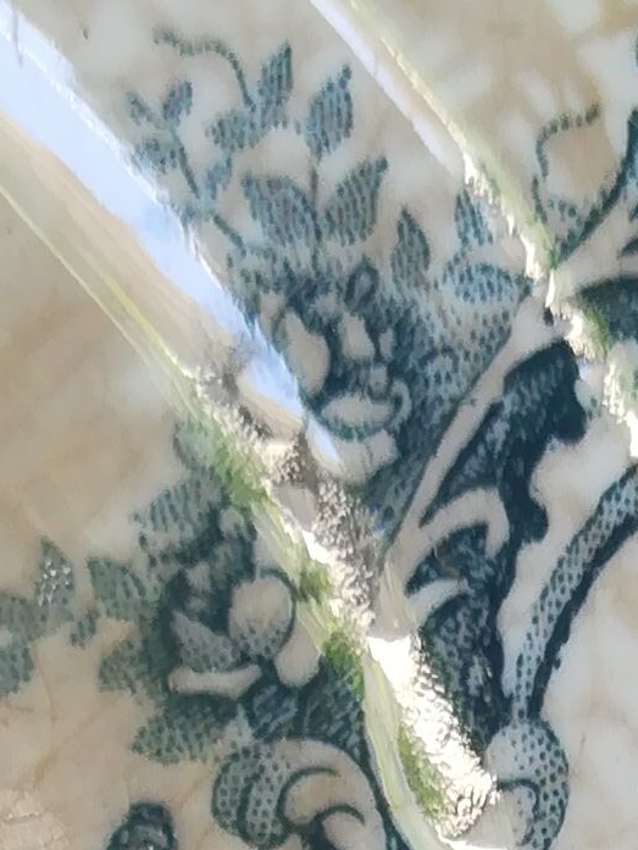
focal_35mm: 148
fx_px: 3636
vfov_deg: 12.1
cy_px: 1593
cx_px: 706
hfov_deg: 9.9
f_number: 2.2
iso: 64
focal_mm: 3.83
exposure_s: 1/50
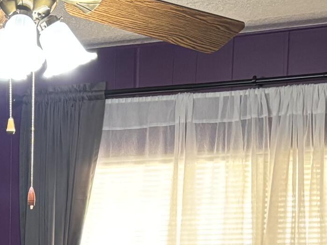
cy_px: 431
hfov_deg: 17.0
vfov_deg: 12.3
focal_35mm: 111
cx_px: -60
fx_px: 1048
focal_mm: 5.96
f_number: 1.6
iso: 500
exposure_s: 1/60
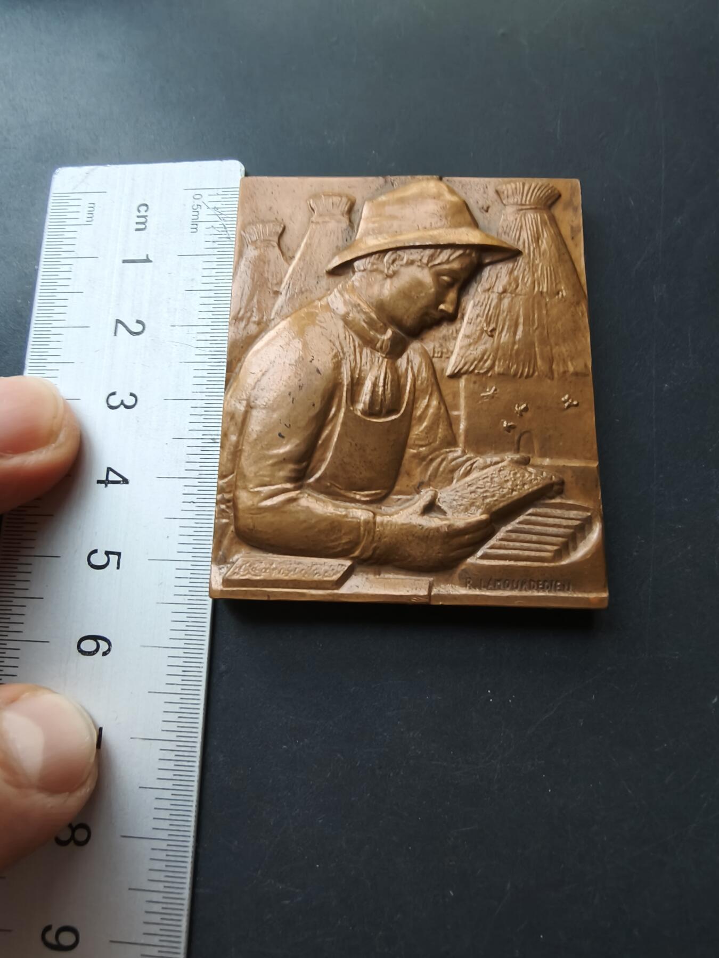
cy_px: 479
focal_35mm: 23
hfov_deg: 58.9
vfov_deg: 73.9
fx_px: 637
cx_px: 360
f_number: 2
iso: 320
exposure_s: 1/50
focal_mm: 2.32
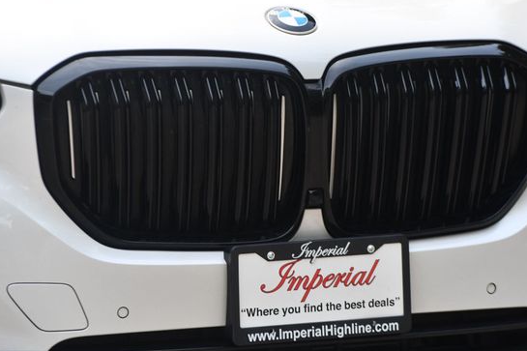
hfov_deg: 9.0
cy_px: 148
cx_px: 285
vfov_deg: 6.0
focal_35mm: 229
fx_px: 3351
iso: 200
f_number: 5.6
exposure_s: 1/250
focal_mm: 130
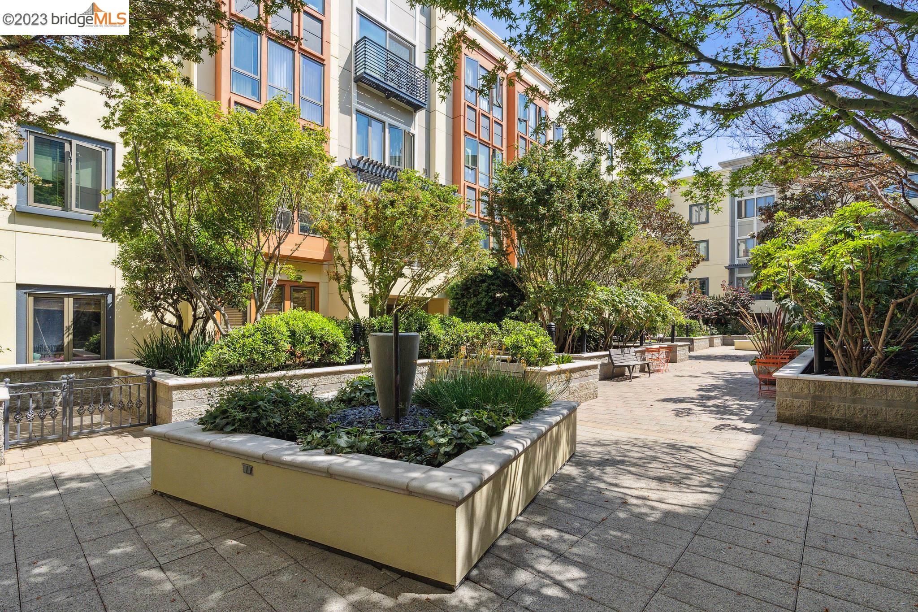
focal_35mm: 16
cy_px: 306
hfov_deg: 96.7
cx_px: 459
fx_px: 408
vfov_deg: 73.7
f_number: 8
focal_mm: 16
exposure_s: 1/640
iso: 400
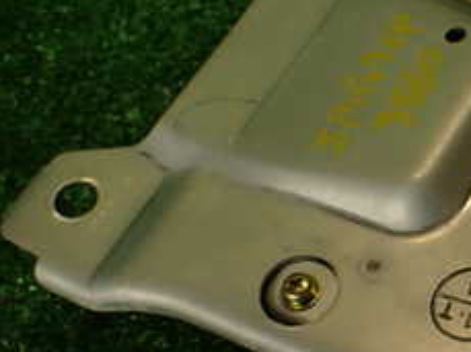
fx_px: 1141
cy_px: 245
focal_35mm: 84
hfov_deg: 21.8
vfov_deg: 17.5
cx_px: 549
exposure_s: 1/80
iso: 100
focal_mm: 5.79
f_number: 2.4
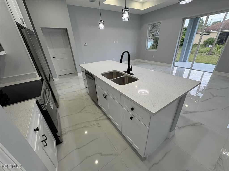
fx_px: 93
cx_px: 114
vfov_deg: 85.7
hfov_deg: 102.1
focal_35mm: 14
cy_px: 86
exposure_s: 1/120
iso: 160
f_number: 2.2
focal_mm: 2.22
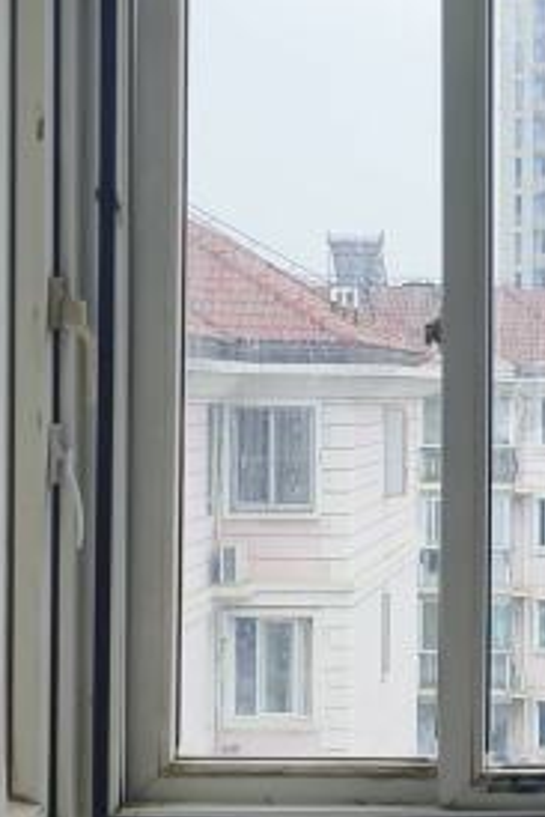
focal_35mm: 93
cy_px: 413
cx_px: 736
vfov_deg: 21.9
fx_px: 2109
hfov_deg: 14.1
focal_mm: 5.5
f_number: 1.75
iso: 72
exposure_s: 1/584
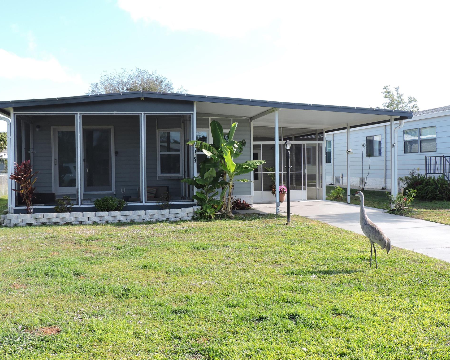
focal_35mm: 42
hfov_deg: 43.8
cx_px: 224
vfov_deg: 35.7
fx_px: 559
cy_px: 180
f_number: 3.3
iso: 100
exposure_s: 1/400
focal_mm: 7.1
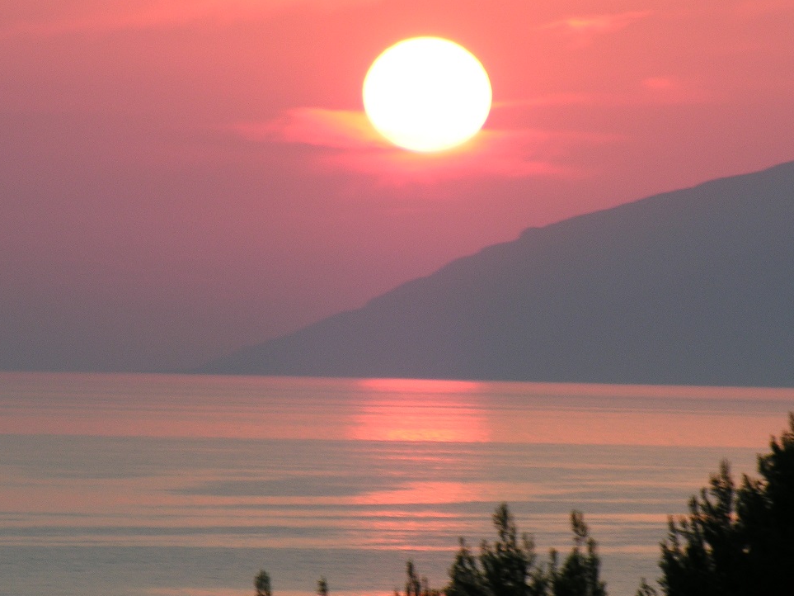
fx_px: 13600
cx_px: 392
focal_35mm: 593
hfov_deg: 3.3
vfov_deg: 2.5
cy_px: 264
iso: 50
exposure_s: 1/49.3
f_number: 5.2
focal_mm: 89
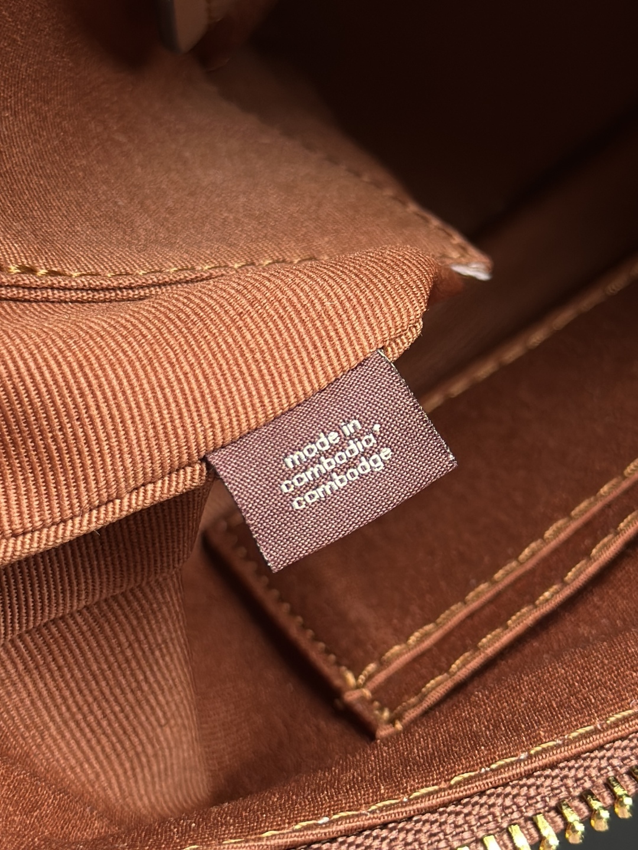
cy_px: 425
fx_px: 1180
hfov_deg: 30.3
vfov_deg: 39.7
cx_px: 319
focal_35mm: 48
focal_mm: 6.86
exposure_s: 1/375
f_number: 1.78
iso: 80
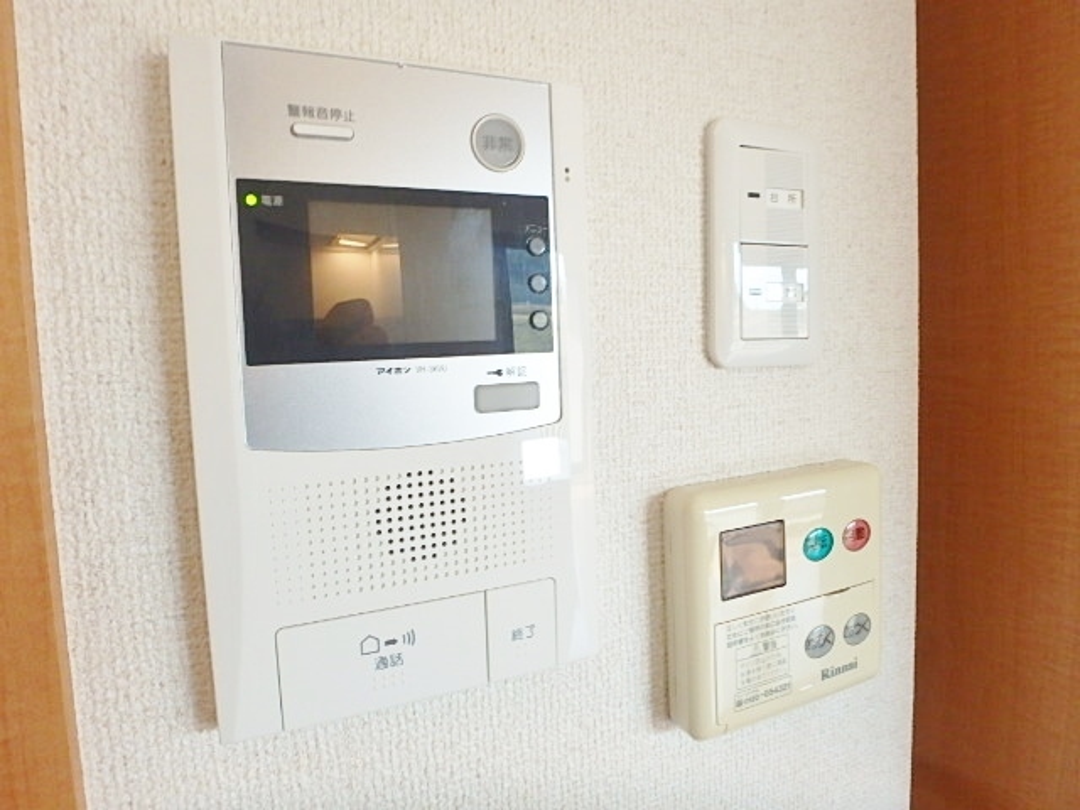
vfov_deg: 63.4
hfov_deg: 79.0
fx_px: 655
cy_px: 405
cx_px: 540
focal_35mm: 21
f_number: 3.5
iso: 320
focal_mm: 3.7
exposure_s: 1/30
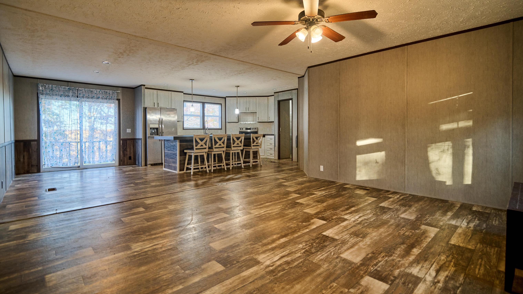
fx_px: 236
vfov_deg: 63.8
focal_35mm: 17
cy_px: 135
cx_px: 259
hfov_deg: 95.9
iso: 1600
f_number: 2.2
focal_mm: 16
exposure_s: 1/125
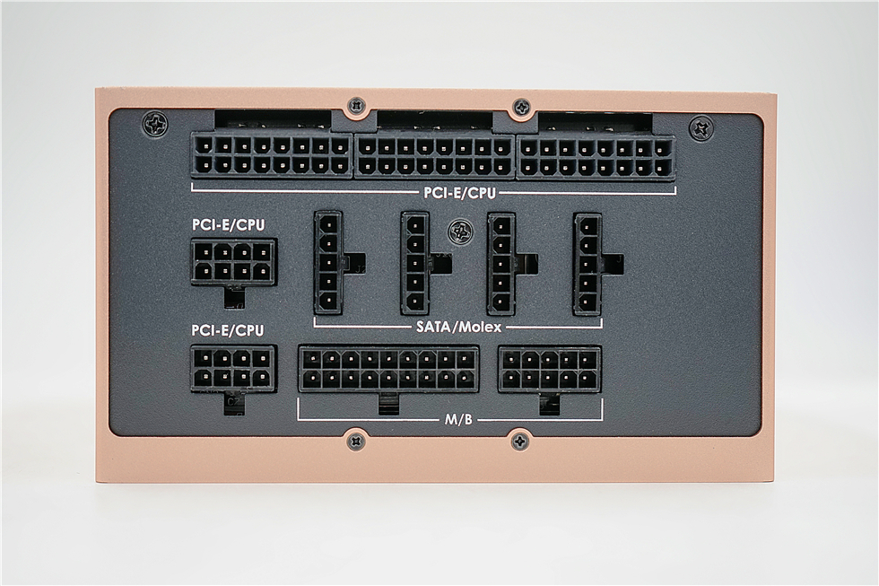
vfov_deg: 28.1
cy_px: 293
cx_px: 440
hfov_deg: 41.1
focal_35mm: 48
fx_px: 1172
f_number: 4.5
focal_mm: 48
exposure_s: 1/100
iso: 160
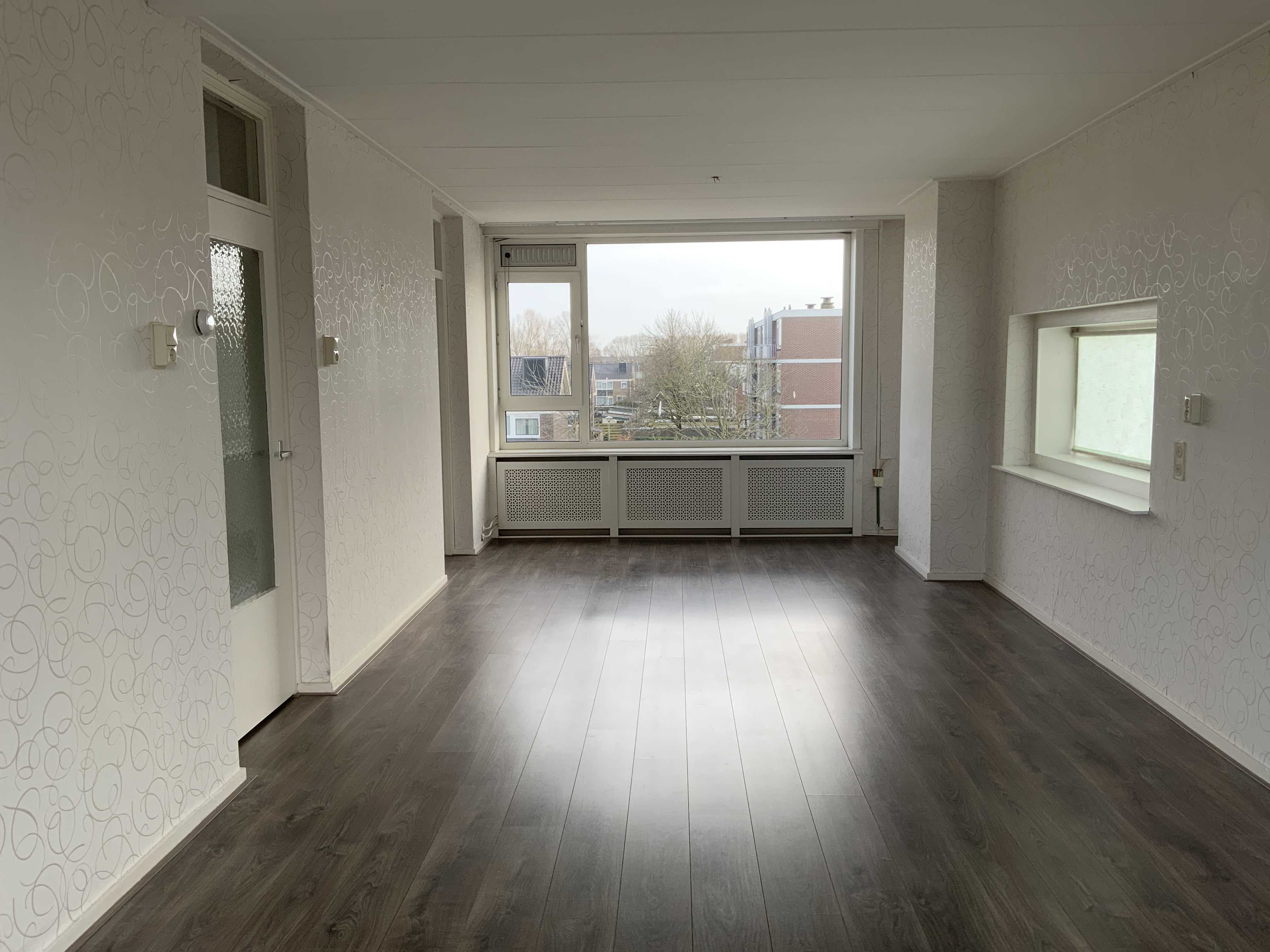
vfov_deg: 48.2
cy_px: 476
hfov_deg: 61.7
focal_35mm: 29
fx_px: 1064
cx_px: 635
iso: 25
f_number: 1.8
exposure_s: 1/122
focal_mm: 3
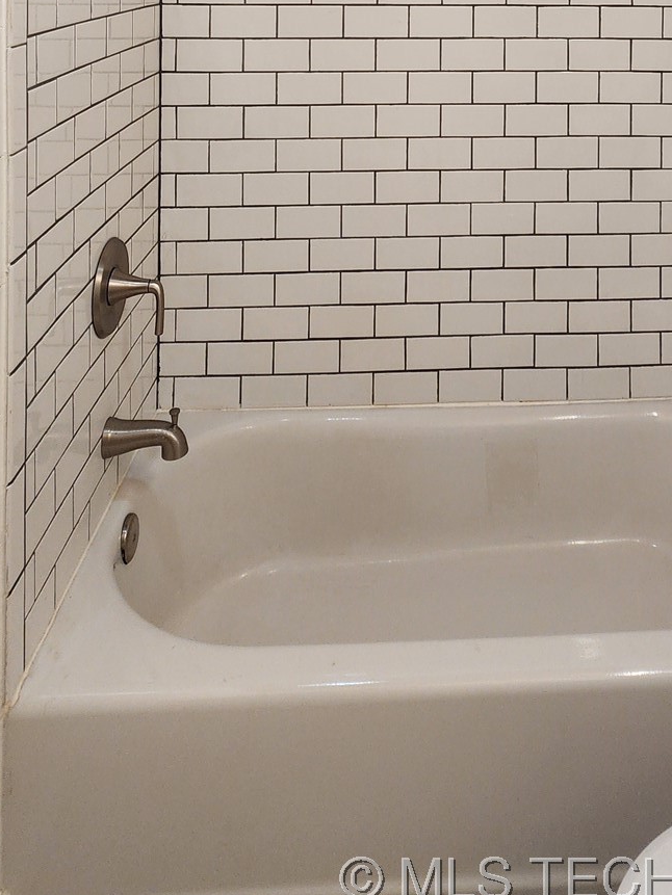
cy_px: -60
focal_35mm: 29
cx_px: 439
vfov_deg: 47.3
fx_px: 750
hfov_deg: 47.6
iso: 160
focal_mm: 2.2
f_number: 2.2
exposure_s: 1/60
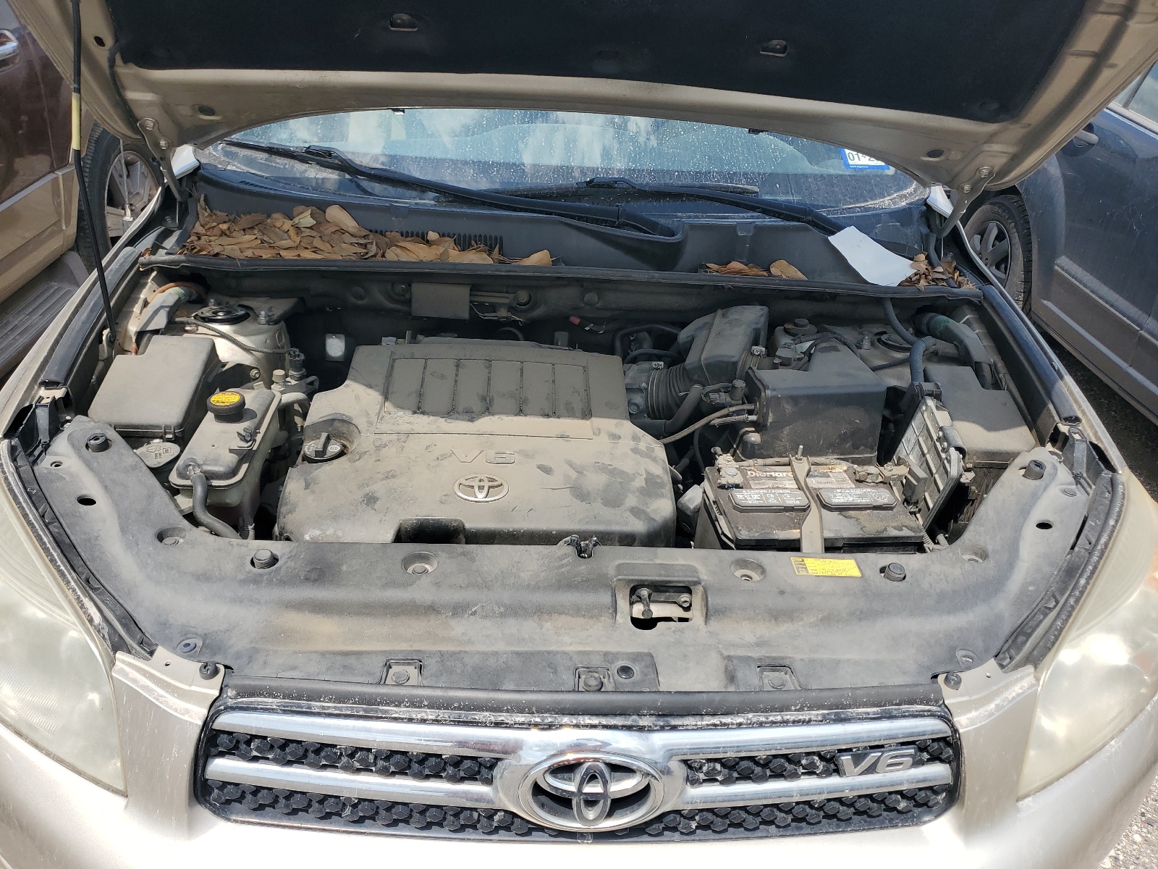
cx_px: 579
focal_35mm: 26
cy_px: 434
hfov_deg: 67.3
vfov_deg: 53.1
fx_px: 870
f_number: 1.5
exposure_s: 1/2000
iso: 50
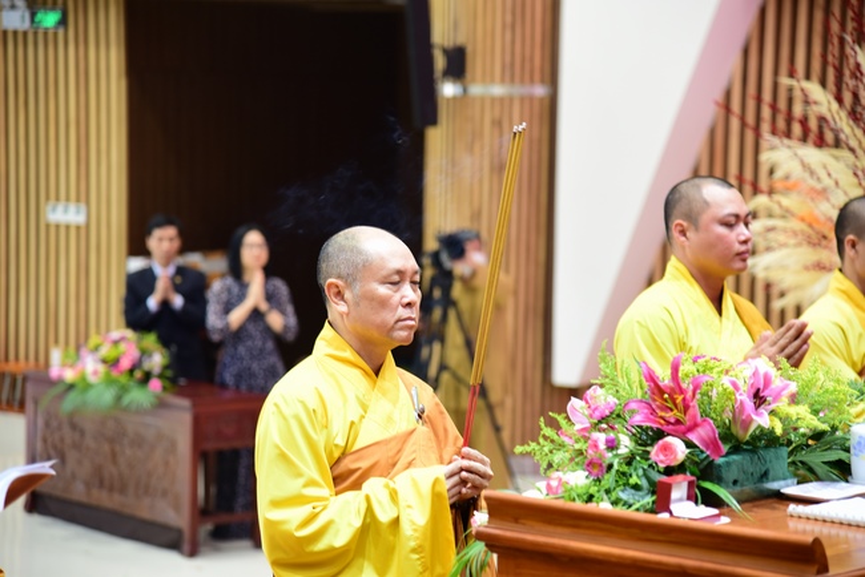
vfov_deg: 13.1
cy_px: 288
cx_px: 432
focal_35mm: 105
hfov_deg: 19.4
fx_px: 2524
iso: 1250
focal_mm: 105
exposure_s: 1/30
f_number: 4
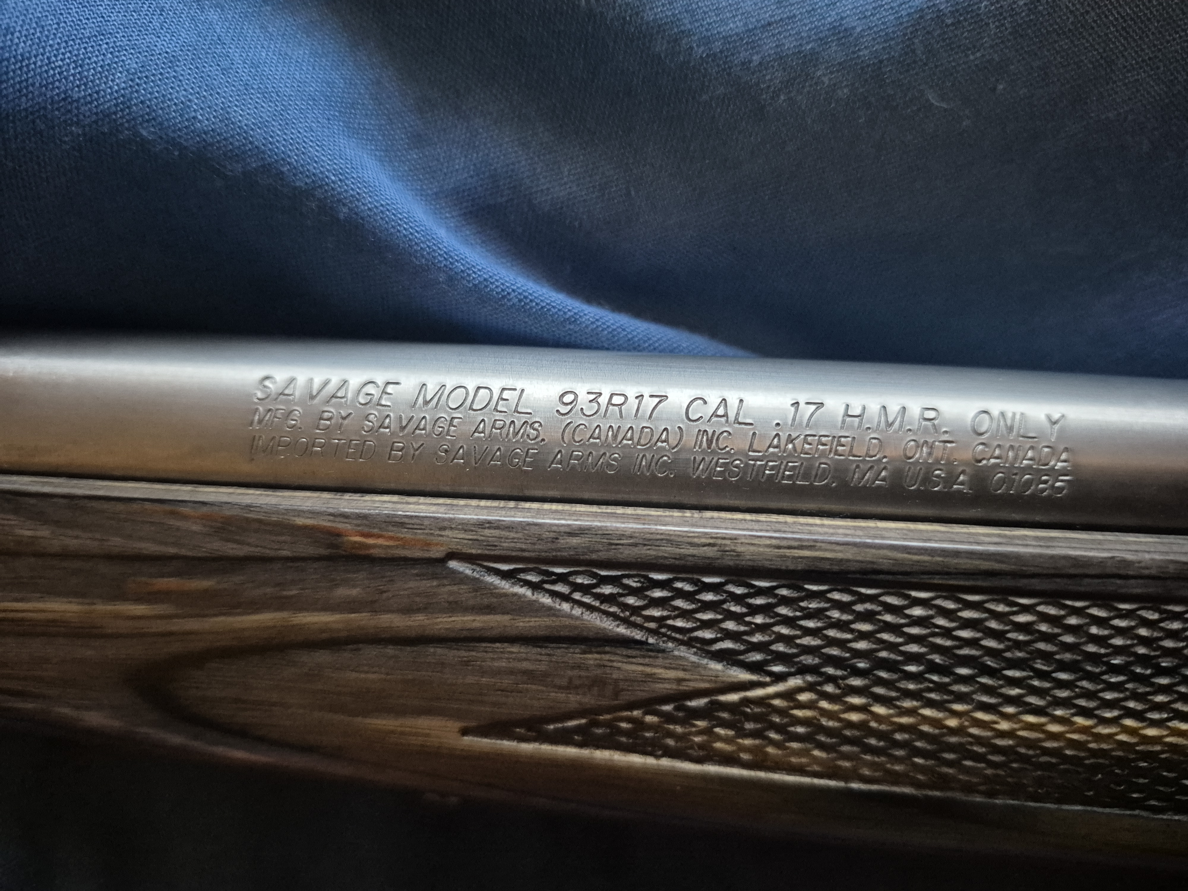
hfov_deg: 73.9
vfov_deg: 58.9
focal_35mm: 23
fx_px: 789
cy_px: 446
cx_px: 594
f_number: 1.8
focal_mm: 5.4
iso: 2000
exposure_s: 1/100
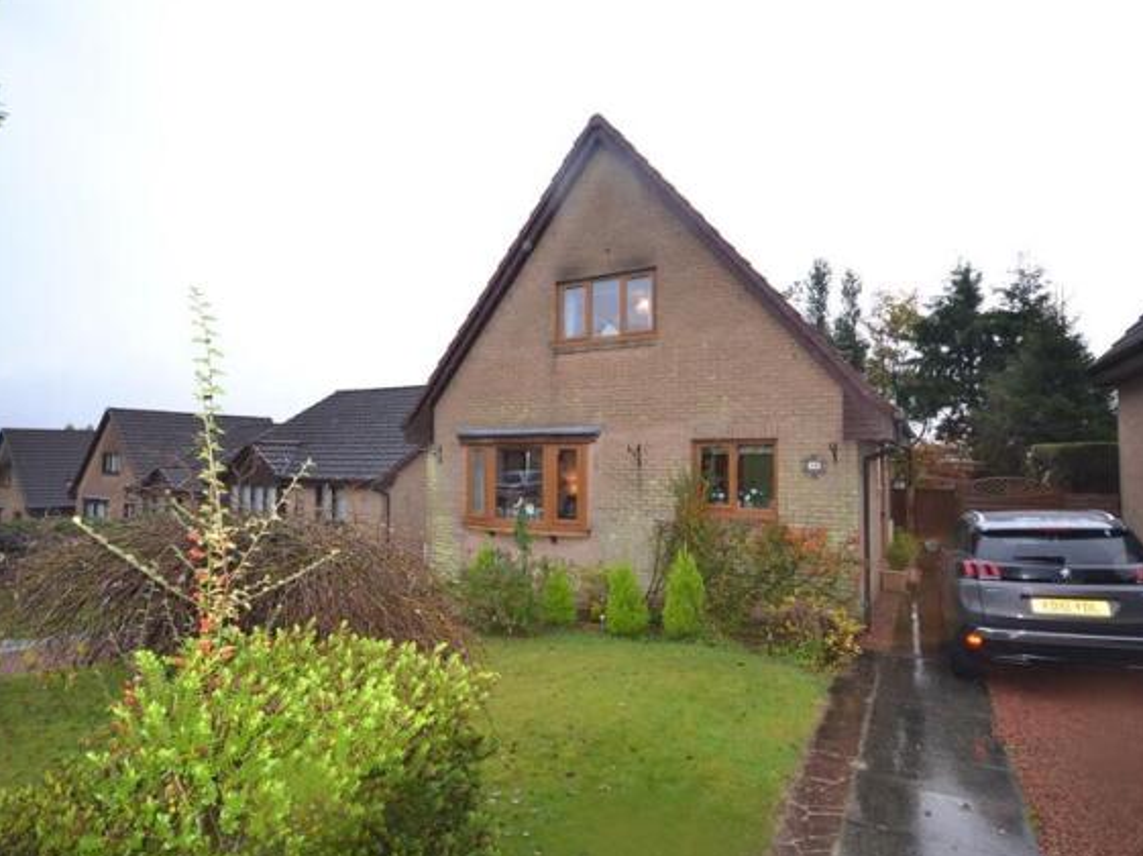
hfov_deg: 86.0
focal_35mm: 19
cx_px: 583
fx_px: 613
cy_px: 433
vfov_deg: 69.9
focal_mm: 11
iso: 560
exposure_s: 1/60
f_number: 4.2
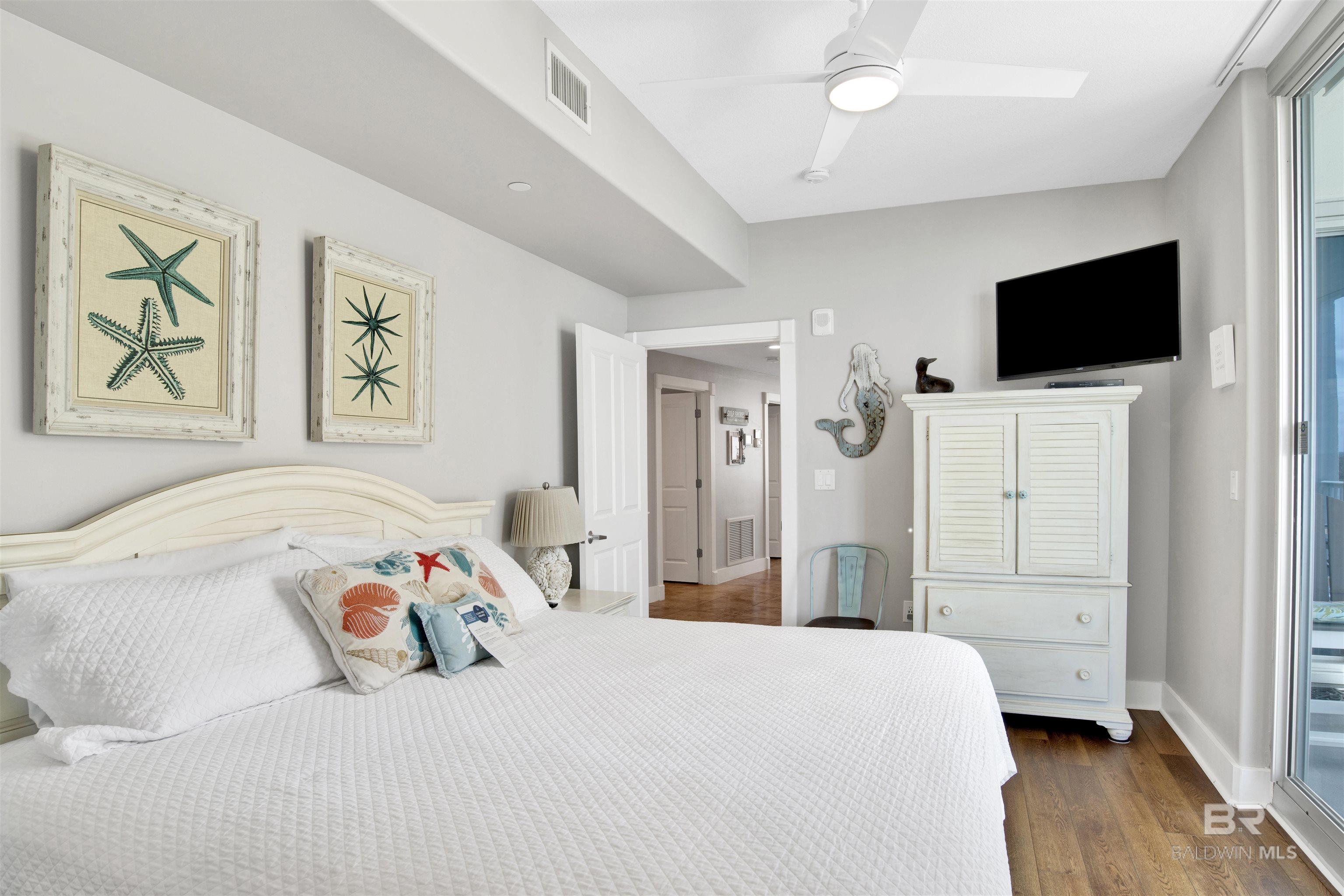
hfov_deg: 86.9
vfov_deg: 64.6
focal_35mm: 19
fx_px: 709
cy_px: 448
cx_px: 672
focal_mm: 19
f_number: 11
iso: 200
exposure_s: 1/13
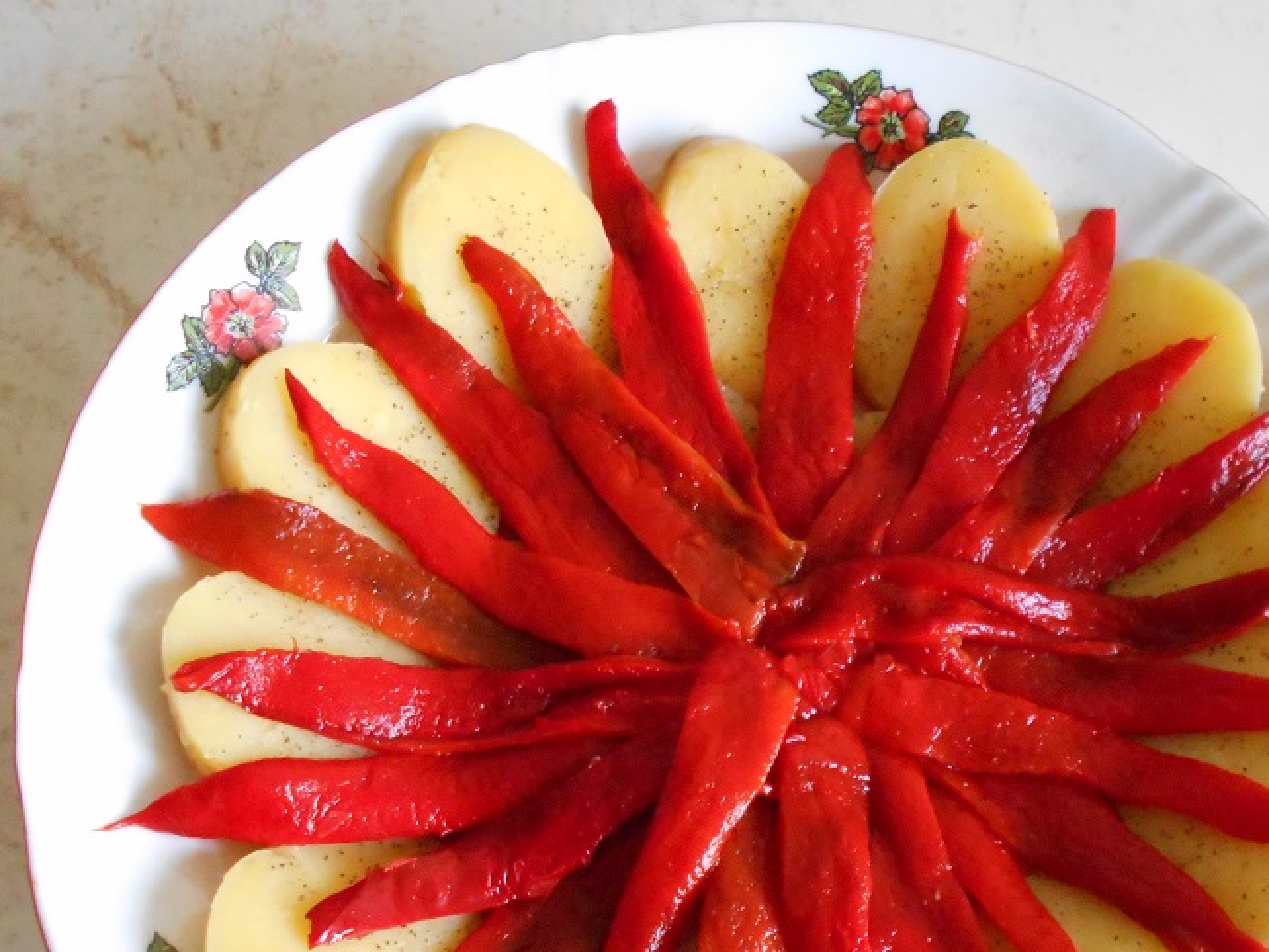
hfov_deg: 45.6
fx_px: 1503
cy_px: 733
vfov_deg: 34.3
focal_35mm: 41
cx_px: 743
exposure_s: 1/60
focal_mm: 4.6
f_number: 3.2
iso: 800
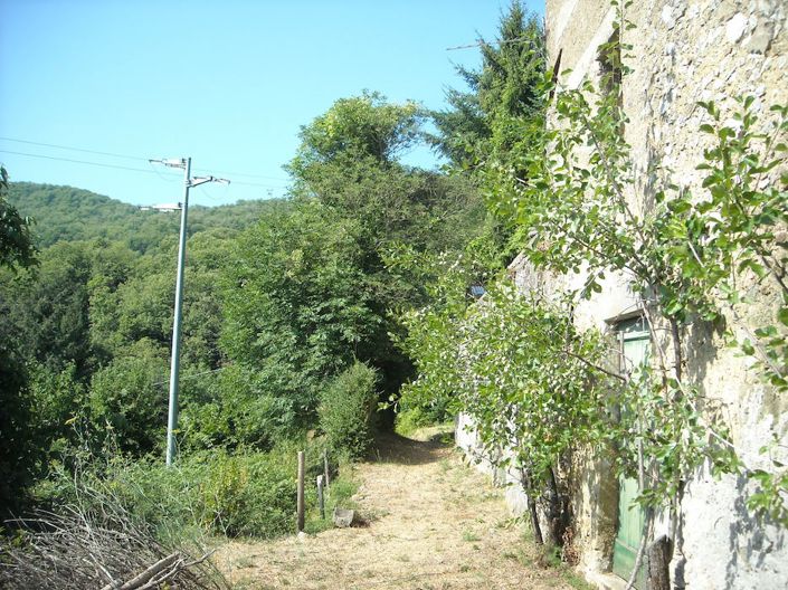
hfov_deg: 52.6
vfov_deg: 40.7
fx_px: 796
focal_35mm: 35
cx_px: 394
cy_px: 295
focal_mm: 5.7
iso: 64
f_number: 2.8
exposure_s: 1/369
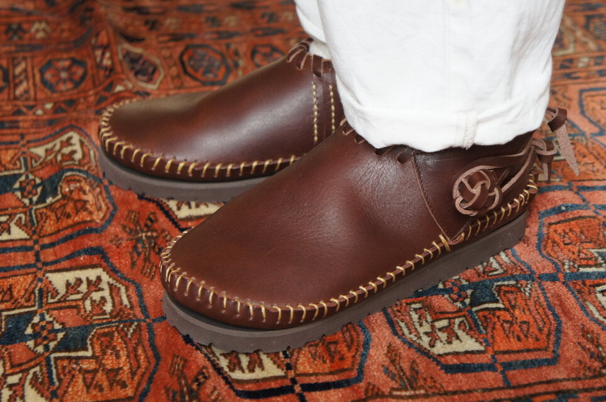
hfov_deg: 27.0
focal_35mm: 75
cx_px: 303
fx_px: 1261
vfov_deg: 18.1
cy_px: 201
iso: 1600
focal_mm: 50
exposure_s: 1/160
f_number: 5
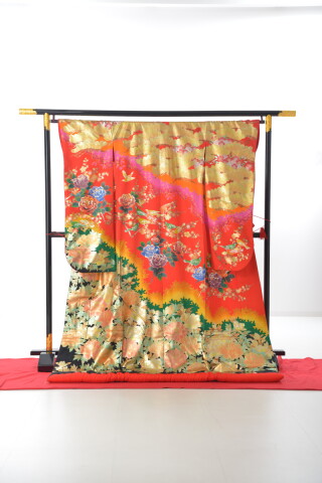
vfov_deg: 38.2
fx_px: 698
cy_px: 242
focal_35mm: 52
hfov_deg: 26.0
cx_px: 161
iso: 400
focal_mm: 52
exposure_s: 1/125
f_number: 5
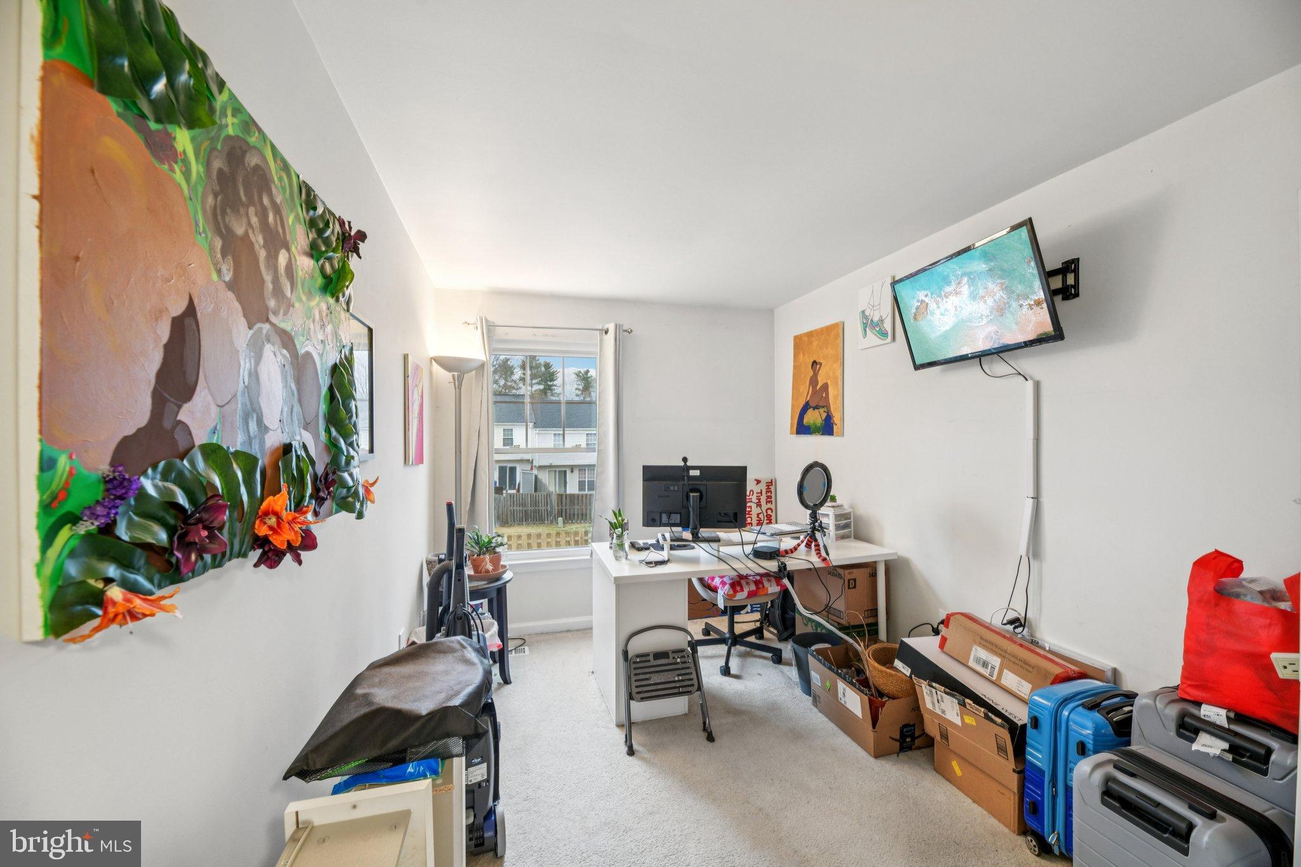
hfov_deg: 104.3
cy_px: 434
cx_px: 650
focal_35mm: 14
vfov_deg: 81.2
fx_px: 506
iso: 400
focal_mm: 14
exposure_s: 1/4
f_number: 8
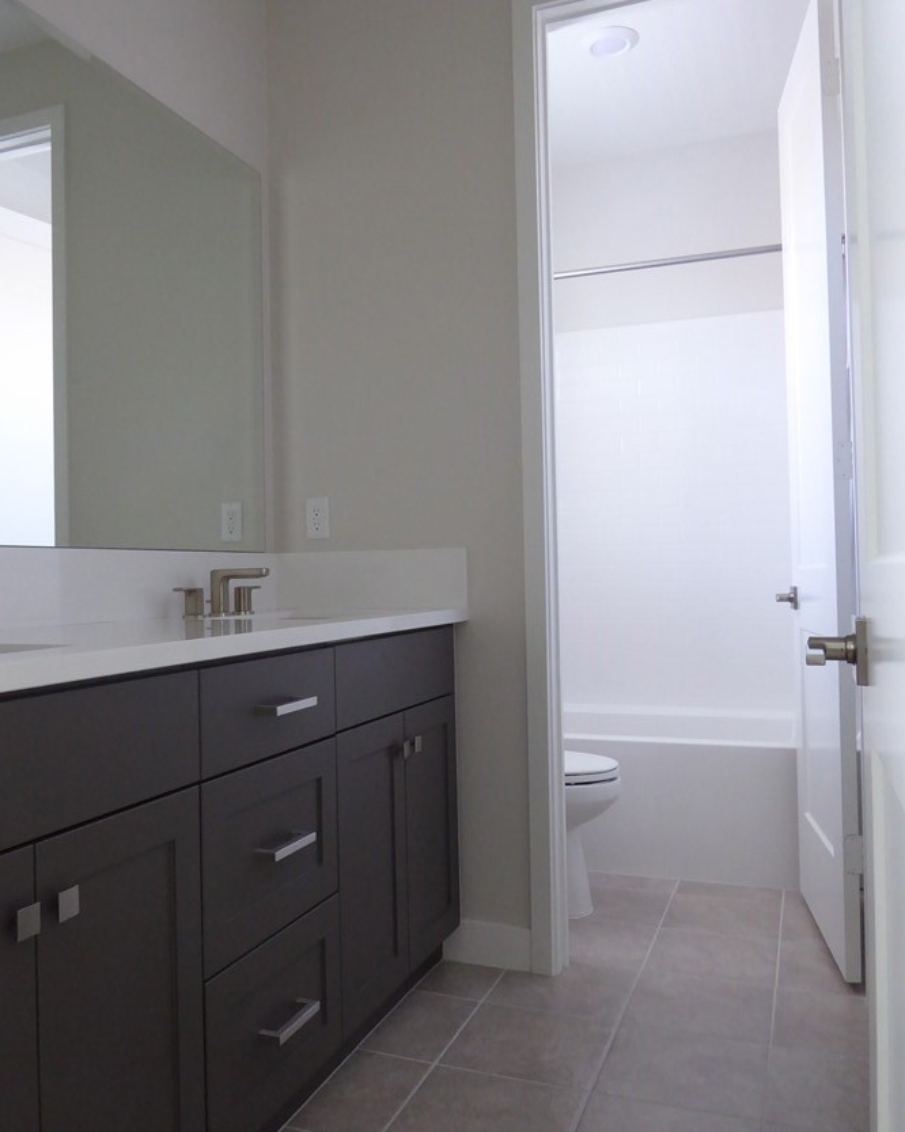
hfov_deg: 48.4
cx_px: 394
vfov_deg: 58.8
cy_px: 540
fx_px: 1005
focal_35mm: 30
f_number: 3.3
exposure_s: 1/25
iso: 400
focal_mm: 4.3
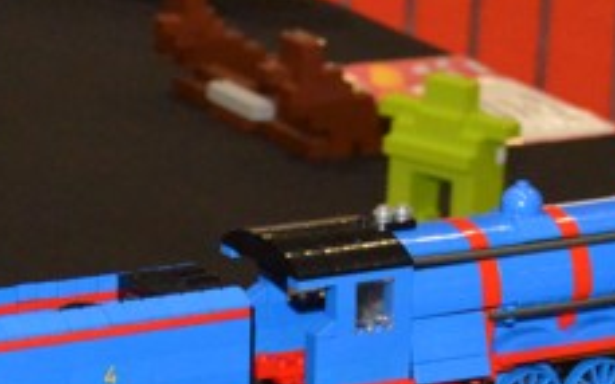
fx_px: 4022
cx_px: 406
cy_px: 881
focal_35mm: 240
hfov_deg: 8.7
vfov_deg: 5.3
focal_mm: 36
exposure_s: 1/60
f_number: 5
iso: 3200
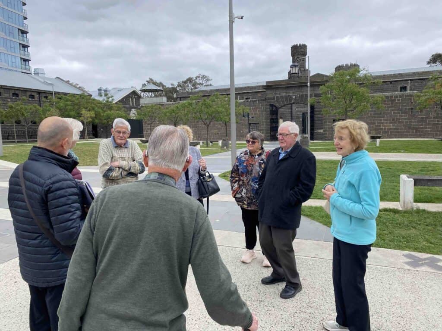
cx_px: 221
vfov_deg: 53.1
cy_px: 166
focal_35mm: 26
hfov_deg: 67.3
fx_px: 332
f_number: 1.8
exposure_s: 1/1135
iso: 32
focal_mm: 4.25
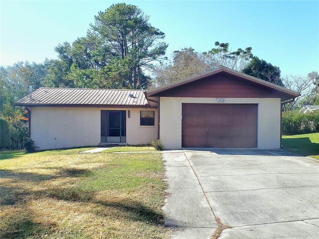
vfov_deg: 53.0
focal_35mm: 26
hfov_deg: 67.3
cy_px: 120
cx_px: 160
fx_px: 239
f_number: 2.4
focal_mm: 4.3
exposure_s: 1/1429
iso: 50
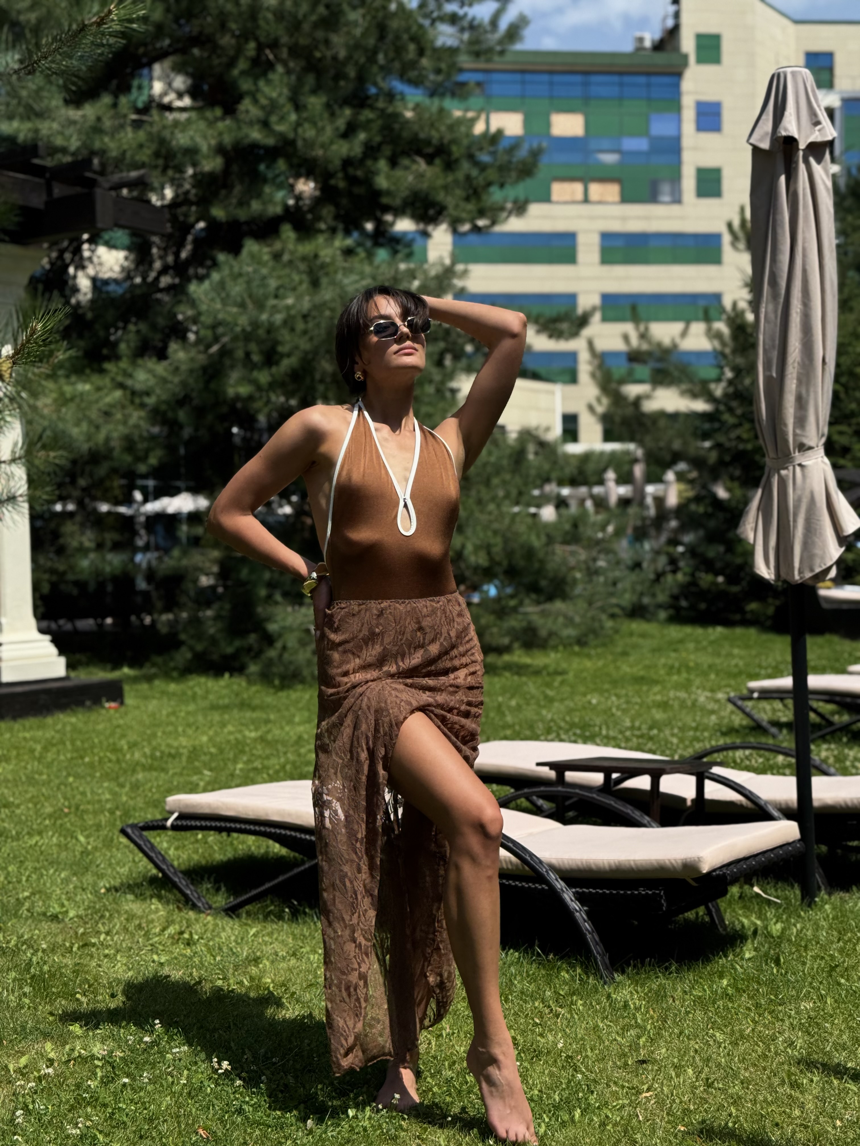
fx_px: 1590
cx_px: 430
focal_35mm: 48
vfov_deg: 39.7
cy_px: 573
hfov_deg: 30.3
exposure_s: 1/4975
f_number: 1.78
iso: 64
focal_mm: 6.76
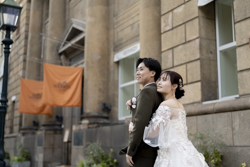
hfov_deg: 39.6
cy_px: 84
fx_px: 347
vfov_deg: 27.0
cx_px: 125
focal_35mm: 50
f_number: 1.8
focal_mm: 50
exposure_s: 1/1600
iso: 500
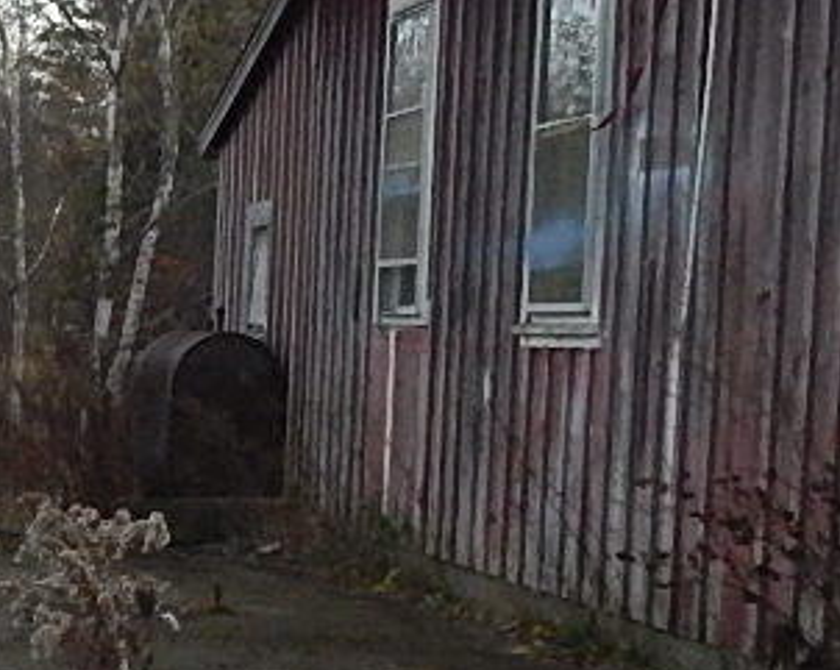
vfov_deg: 12.7
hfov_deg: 15.4
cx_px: -245
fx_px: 2956
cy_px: 731
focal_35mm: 119
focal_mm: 4
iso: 400
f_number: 6
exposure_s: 1/800
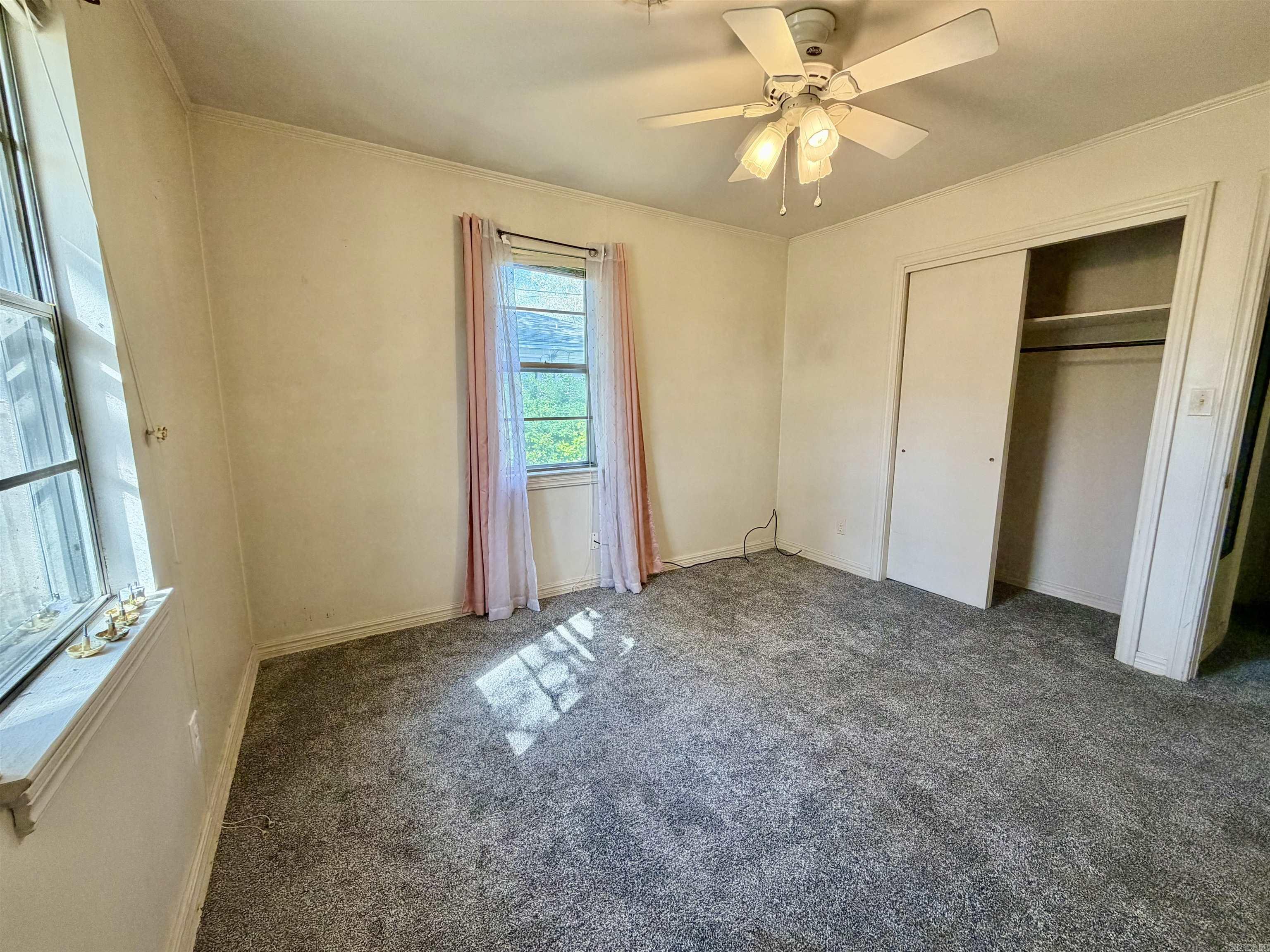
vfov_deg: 85.7
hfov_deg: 102.1
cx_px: 635
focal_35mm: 14
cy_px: 476
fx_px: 514
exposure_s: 1/60
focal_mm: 2.22
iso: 160
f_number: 2.2
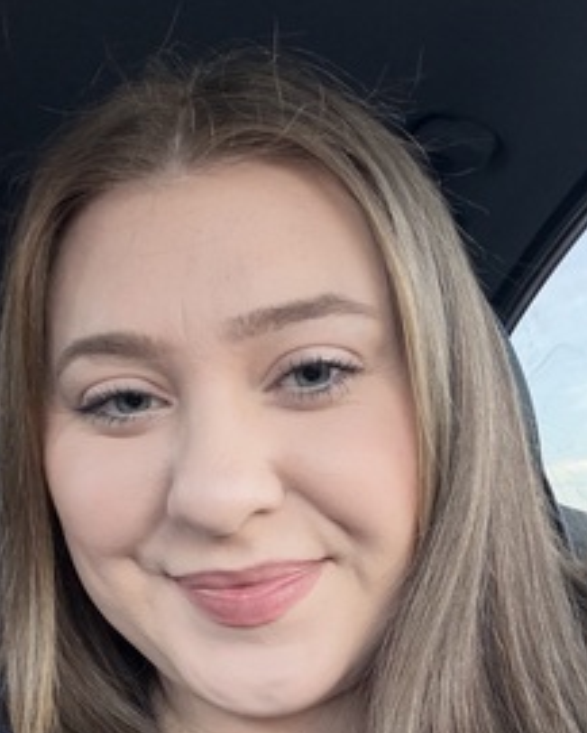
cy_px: 563
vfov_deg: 33.9
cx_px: 307
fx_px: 1172
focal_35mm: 54
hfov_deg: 28.1
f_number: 1.9
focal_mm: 2.71
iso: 160
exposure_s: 1/60
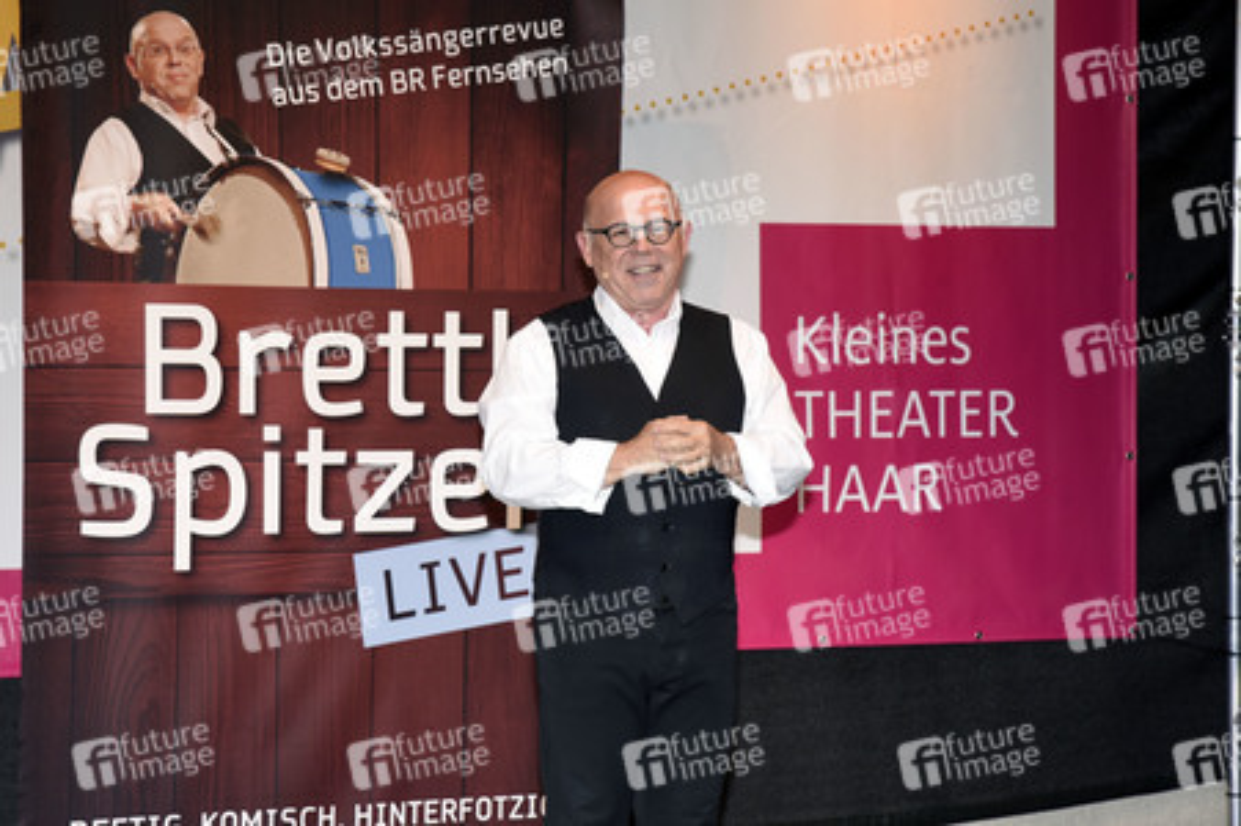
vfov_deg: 13.7
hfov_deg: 20.4
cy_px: 413
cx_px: 620
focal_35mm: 100
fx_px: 3445
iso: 1000
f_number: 8
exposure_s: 1/160
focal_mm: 100
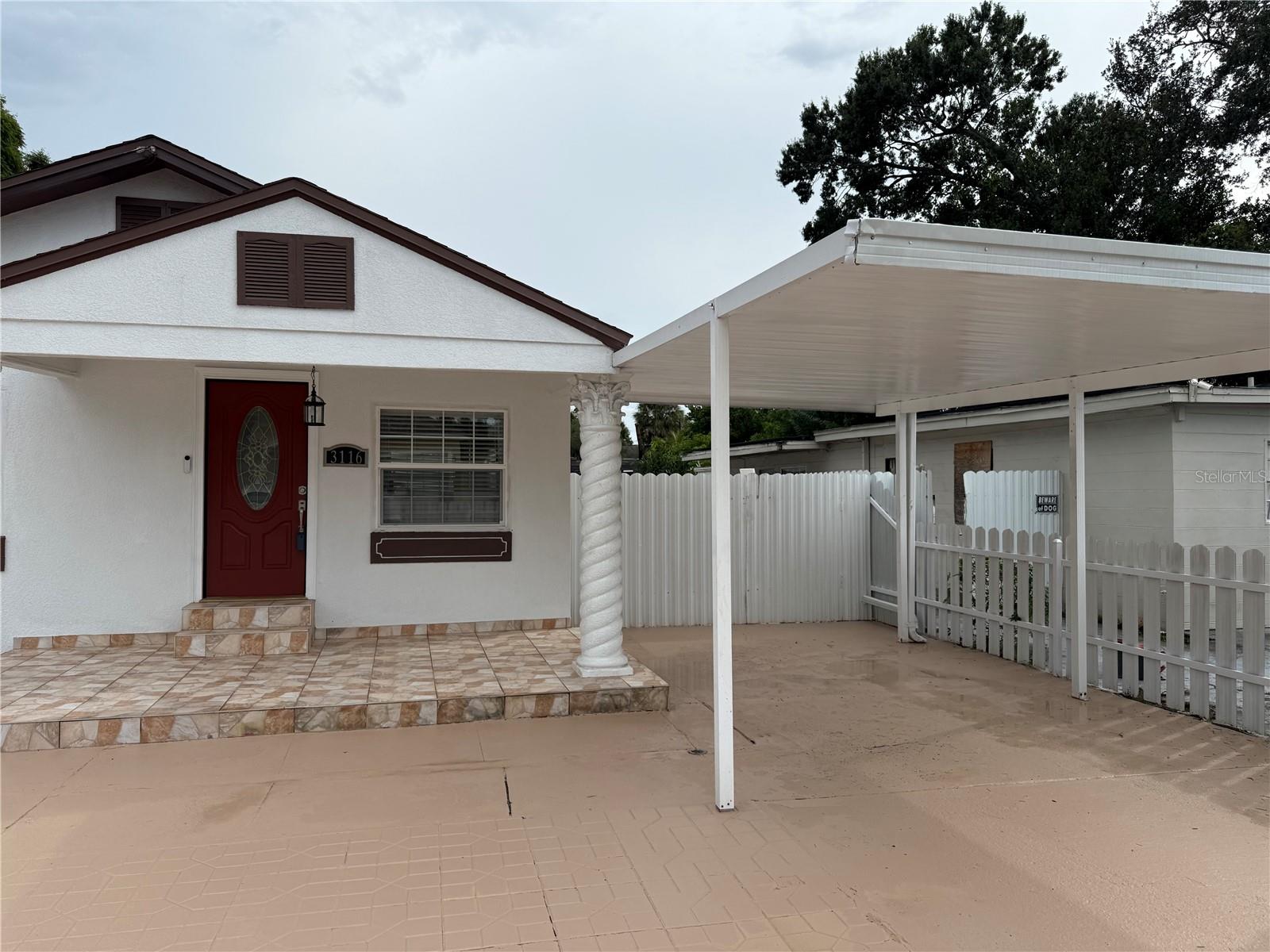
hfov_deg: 71.6
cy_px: 476
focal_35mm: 24
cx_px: 635
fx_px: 881
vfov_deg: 56.8
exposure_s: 1/4673
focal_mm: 6.76
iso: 80
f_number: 1.78
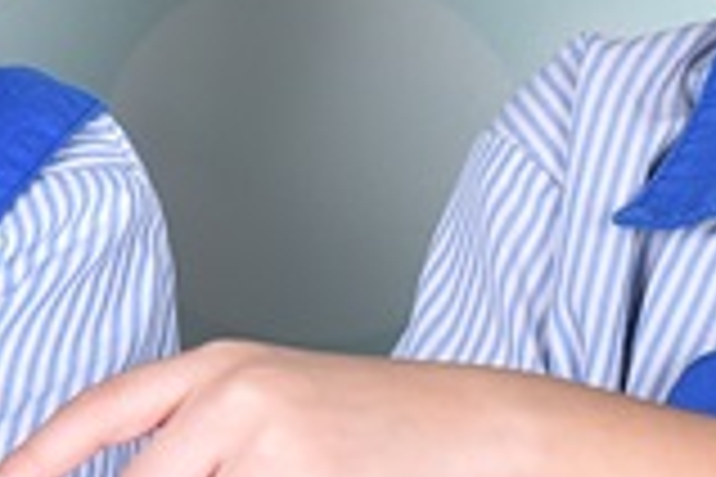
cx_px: 365
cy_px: 297
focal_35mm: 389
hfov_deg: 5.3
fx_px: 7736
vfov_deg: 3.5
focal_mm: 62
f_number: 8
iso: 400
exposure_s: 1/125
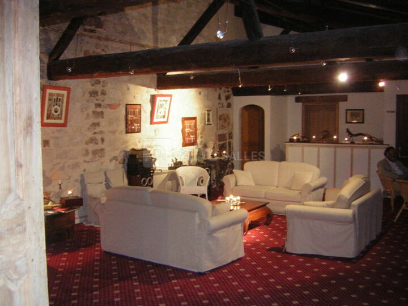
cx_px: 204
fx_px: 424
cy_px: 153
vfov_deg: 39.7
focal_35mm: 36
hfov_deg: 51.4
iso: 200
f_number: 2.6
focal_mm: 4.7
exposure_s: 1/4.2
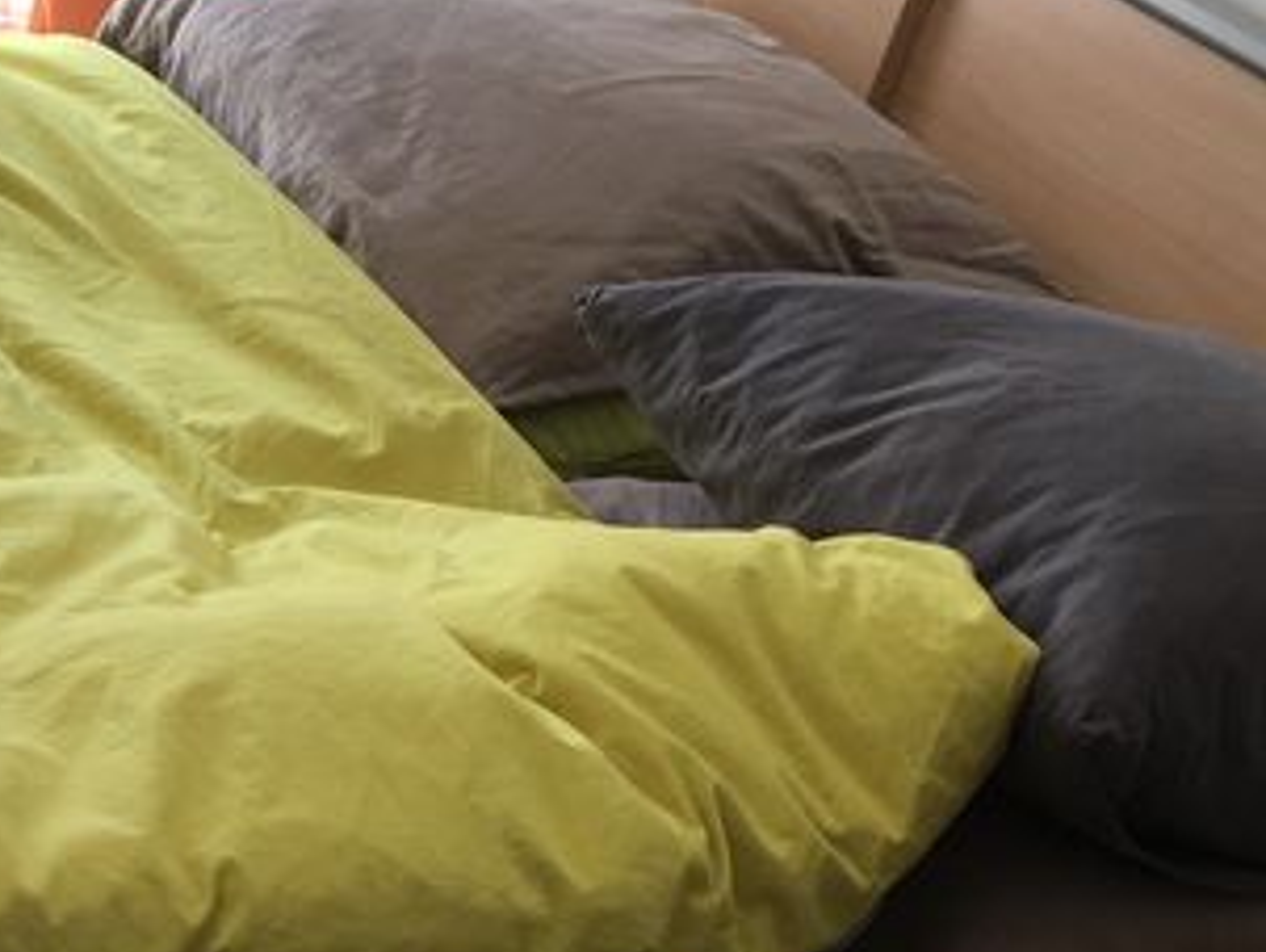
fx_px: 3514
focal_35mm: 96
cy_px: 981
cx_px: -50
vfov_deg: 15.1
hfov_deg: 19.7
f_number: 2.2
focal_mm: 4.15
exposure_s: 1/50
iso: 25
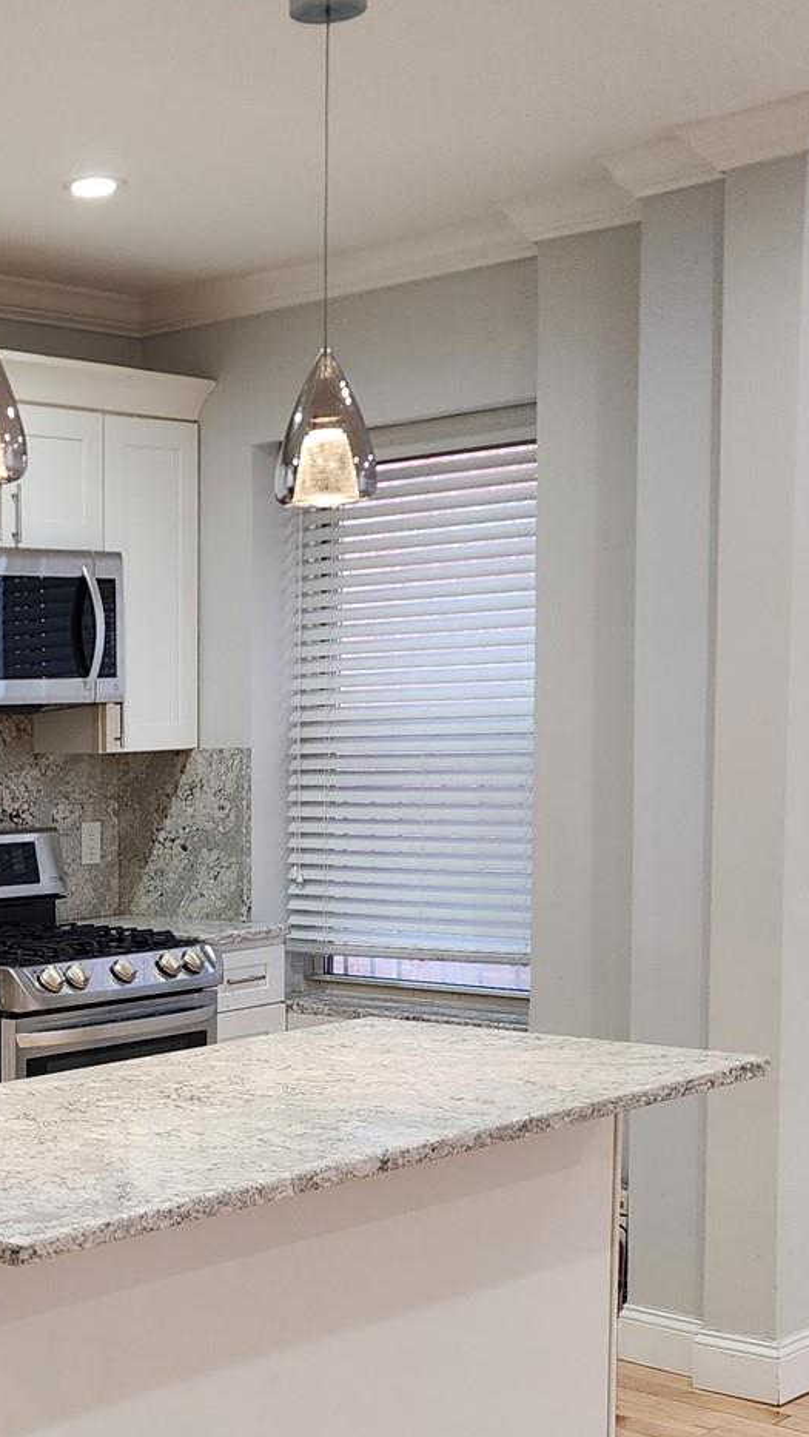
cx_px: -91
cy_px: 1021
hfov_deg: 20.7
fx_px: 2097
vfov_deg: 37.2
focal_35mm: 55
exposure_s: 1/120
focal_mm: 6.4
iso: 200
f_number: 1.8
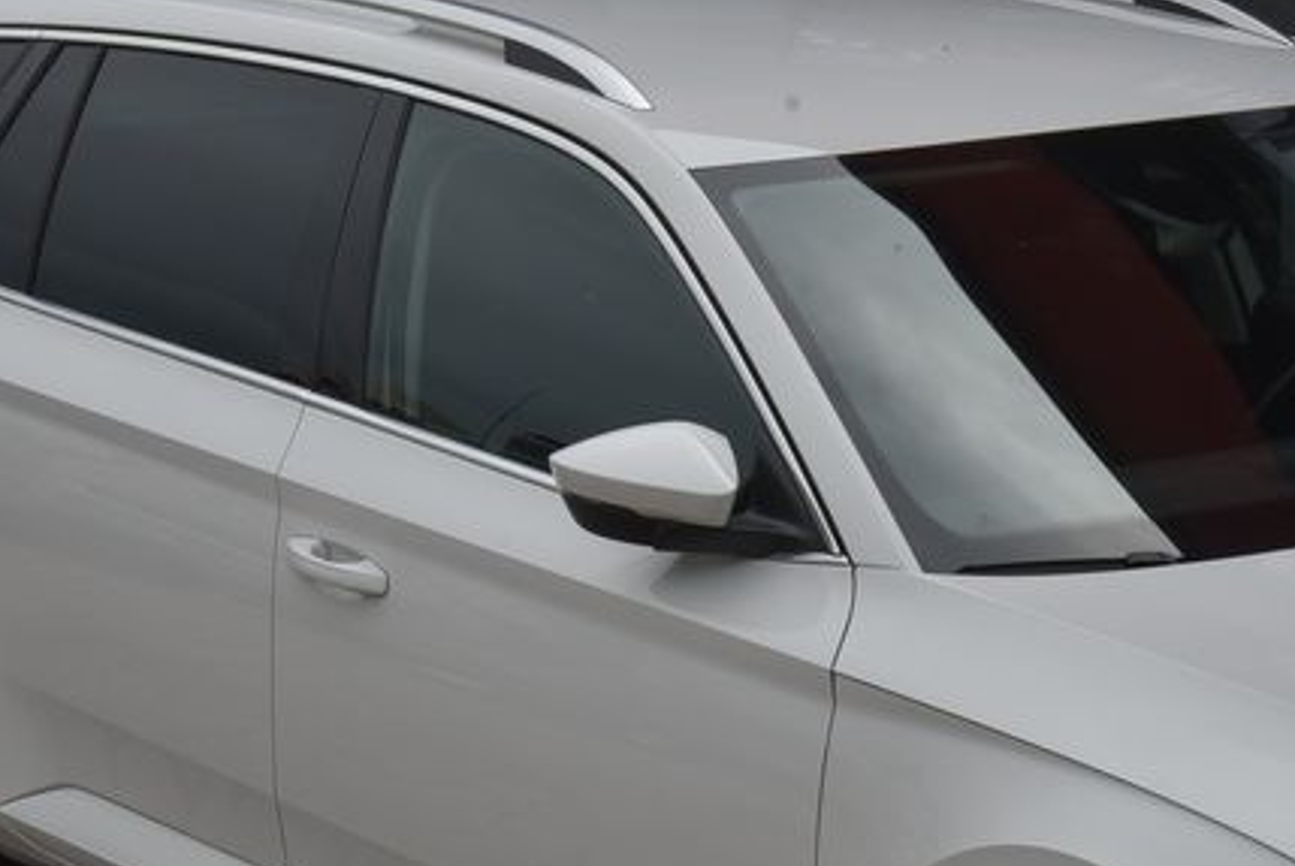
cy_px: 757
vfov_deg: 9.3
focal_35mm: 148
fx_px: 5329
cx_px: 1060
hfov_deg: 13.8
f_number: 13
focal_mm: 62
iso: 500
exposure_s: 1/640
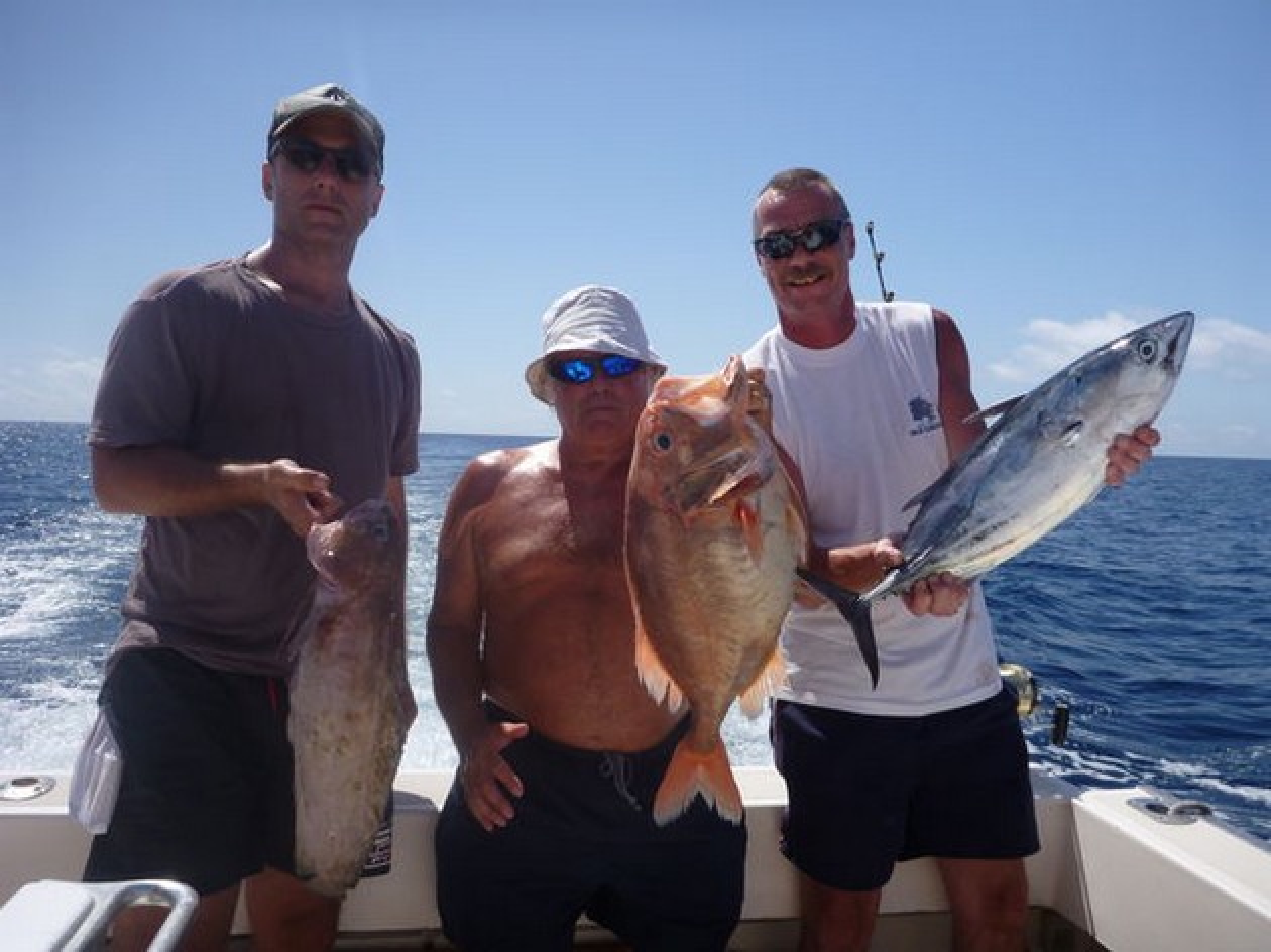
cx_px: 636
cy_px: 476
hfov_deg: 63.5
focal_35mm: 28
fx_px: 1028
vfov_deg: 49.7
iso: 100
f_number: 3.3
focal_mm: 4.9
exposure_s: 1/1300
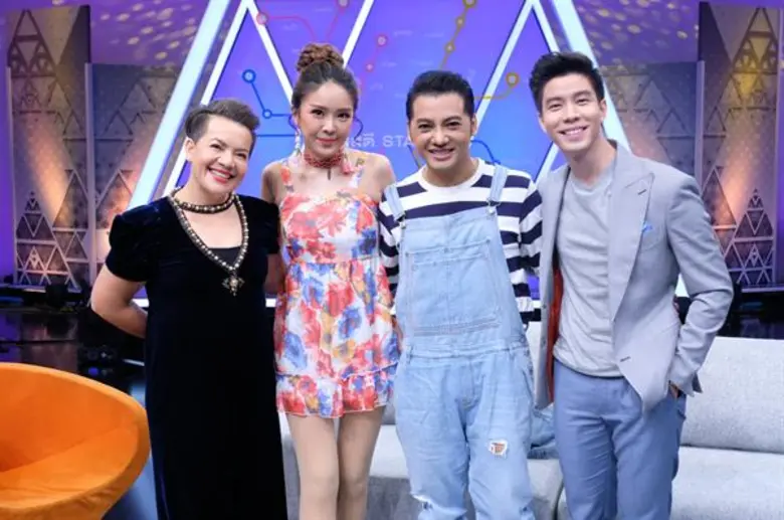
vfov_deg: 30.4
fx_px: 956
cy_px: 260
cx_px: 392
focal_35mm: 44
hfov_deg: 44.6
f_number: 9
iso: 6400
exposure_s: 1/500
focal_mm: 29.3
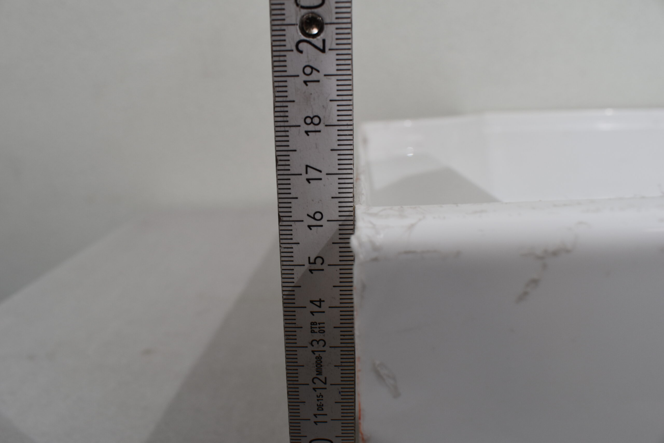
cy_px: 222
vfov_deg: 47.9
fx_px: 498
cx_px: 332
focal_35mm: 27
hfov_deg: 67.4
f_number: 8
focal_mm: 18
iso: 360
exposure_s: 1/60
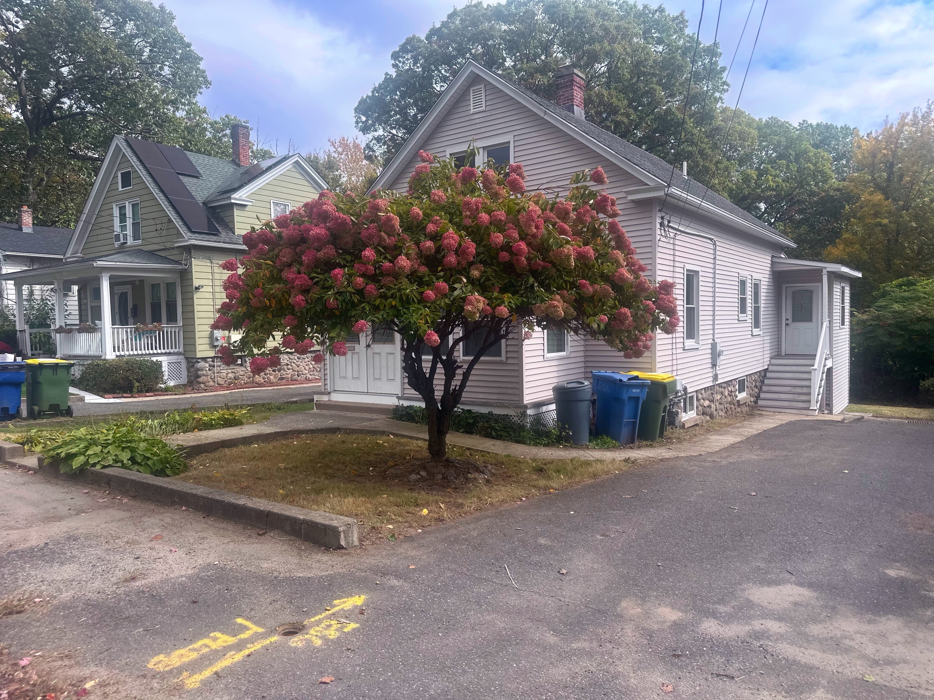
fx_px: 648
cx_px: 467
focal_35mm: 24
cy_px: 350
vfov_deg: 56.8
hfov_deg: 71.6
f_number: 1.78
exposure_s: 1/2028
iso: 80
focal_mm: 6.86
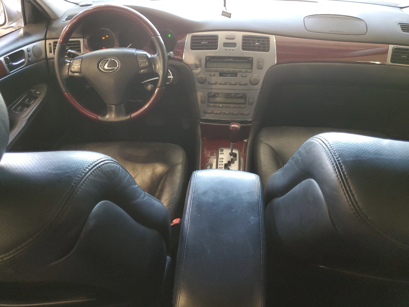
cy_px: 154
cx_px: 204
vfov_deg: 53.1
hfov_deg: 67.3
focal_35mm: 26
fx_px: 307
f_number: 1.5
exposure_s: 1/60.2
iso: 209
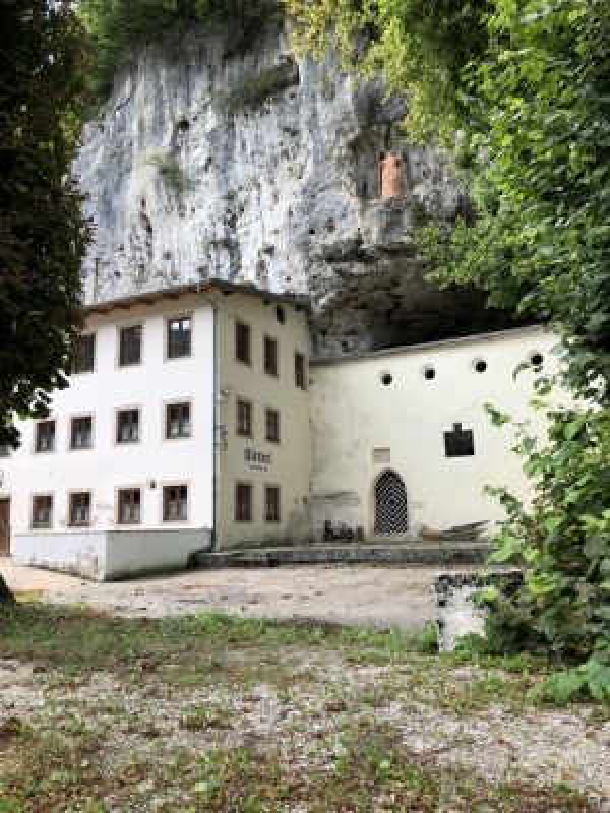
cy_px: 406
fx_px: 658
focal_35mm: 28
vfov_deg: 63.4
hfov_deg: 49.7
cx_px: 305
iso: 20
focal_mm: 3.99
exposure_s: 1/564
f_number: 1.8
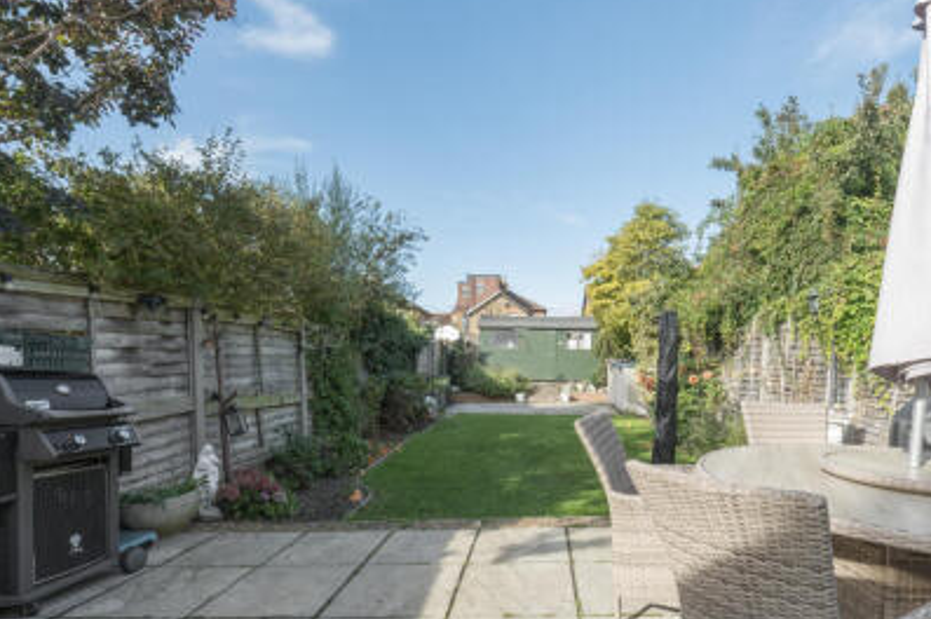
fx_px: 465
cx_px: 514
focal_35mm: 18
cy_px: 355
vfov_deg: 66.9
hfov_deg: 89.7
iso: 400
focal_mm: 15
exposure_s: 1/250
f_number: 11
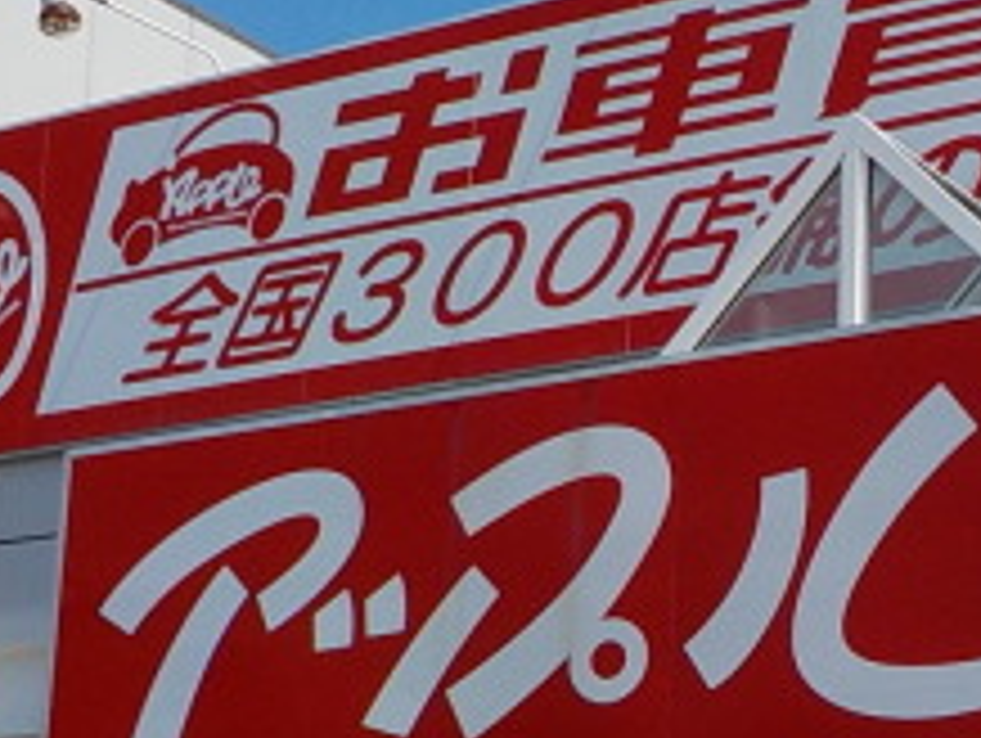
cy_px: 598
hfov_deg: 21.4
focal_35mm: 88
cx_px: 994
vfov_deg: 16.7
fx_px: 2497
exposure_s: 1/1250
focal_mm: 4.1
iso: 125
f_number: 3.3
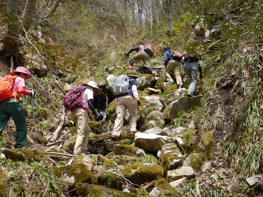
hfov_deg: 36.8
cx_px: 132
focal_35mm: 52
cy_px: 98
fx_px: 395
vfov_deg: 28.0
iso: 125
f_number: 4.3
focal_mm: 9.2
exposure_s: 1/320
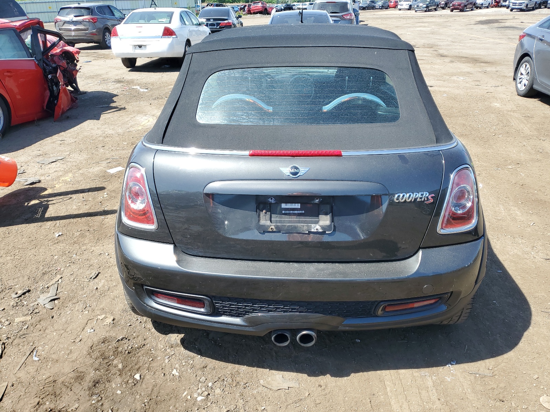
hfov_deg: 67.3
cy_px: 206
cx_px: 275
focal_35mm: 26
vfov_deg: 53.1
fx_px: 413
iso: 50
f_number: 1.5
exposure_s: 1/1111
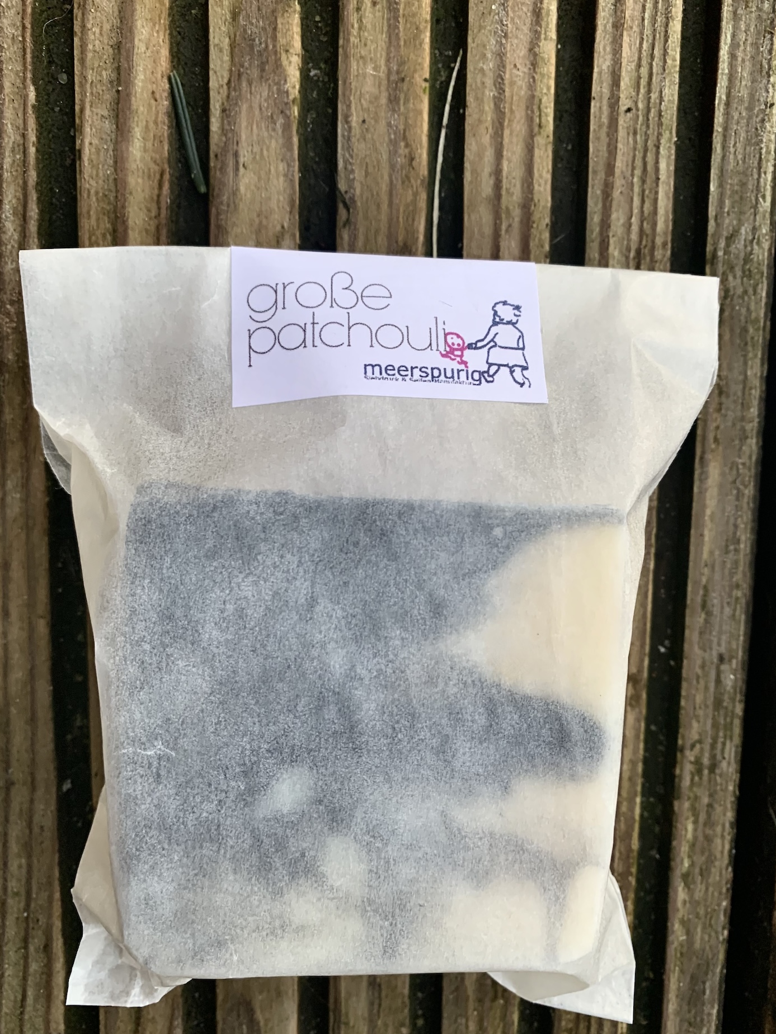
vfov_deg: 65.3
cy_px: 526
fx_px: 807
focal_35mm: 27
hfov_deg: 51.4
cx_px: 385
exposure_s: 1/80
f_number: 1.8
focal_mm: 4.25
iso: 100
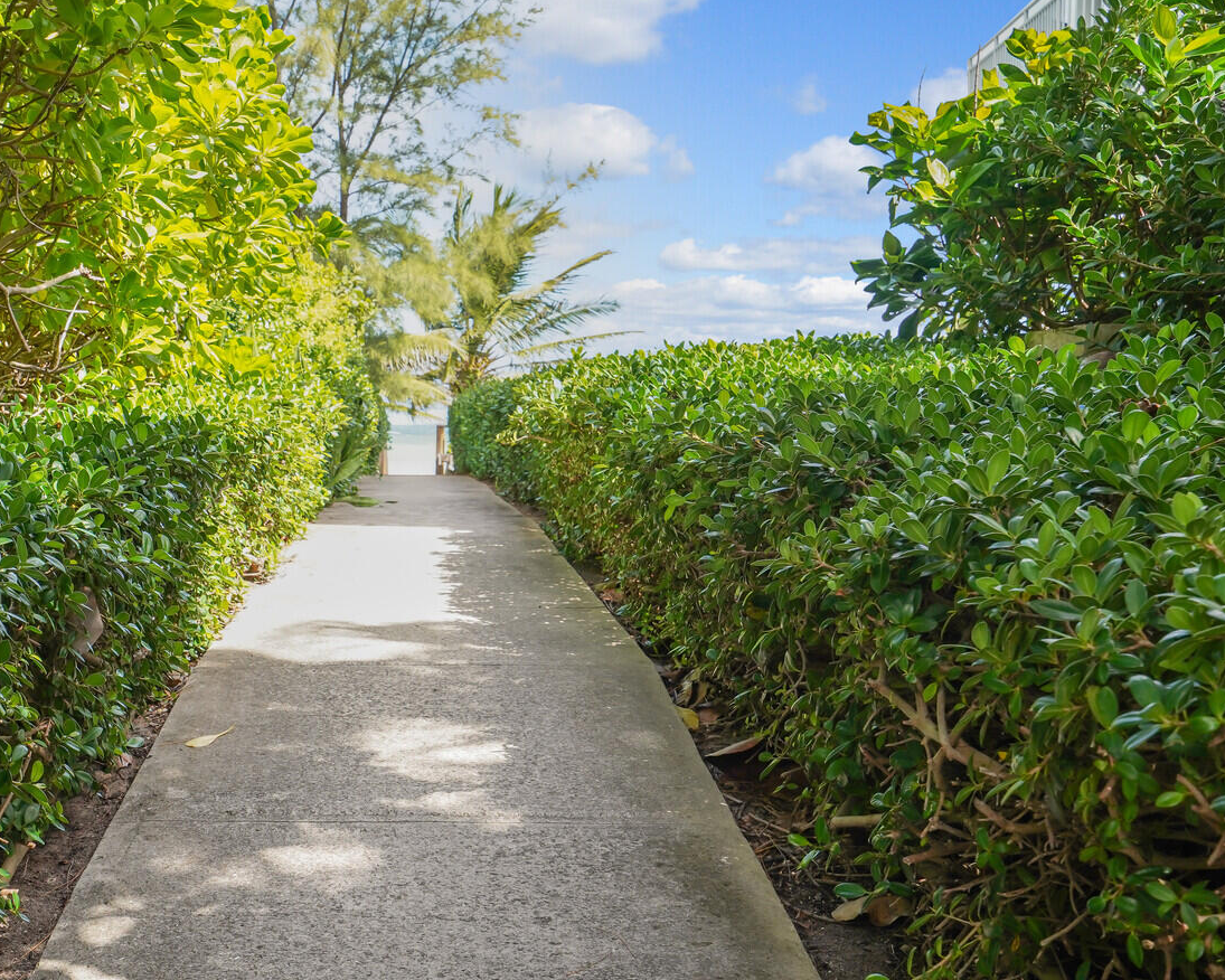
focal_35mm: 48
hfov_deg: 38.2
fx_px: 1740
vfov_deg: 31.4
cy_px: 538
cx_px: 379
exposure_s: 1/320
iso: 800
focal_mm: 35
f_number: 8
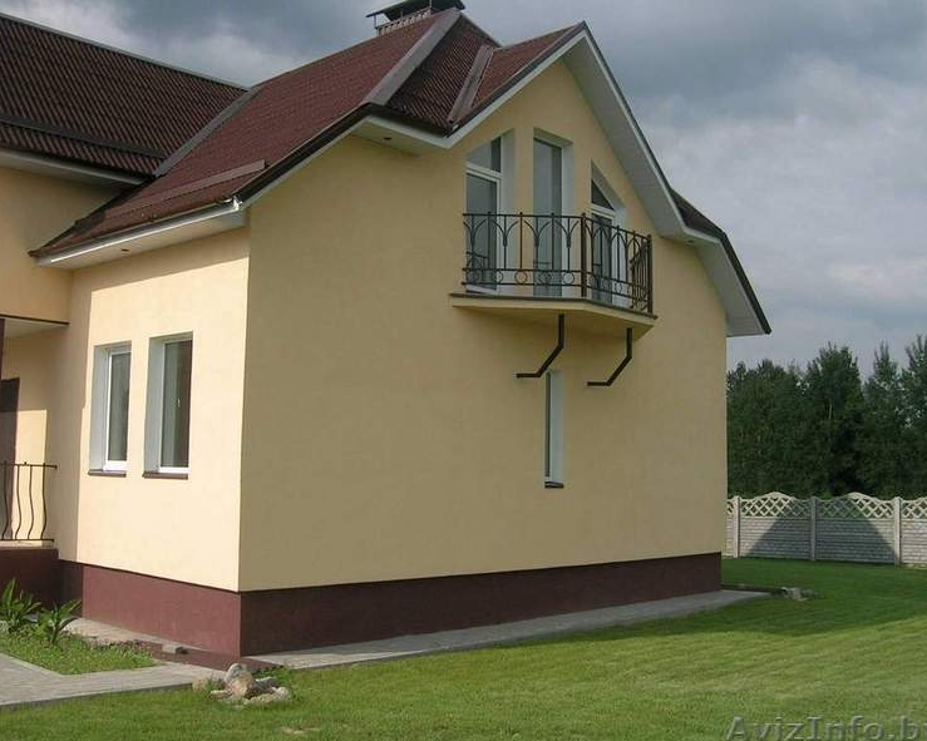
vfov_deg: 40.1
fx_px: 1015
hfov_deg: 49.1
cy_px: 374
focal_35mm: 37
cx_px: 453
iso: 50
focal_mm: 5.4
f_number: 4.8
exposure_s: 1/552
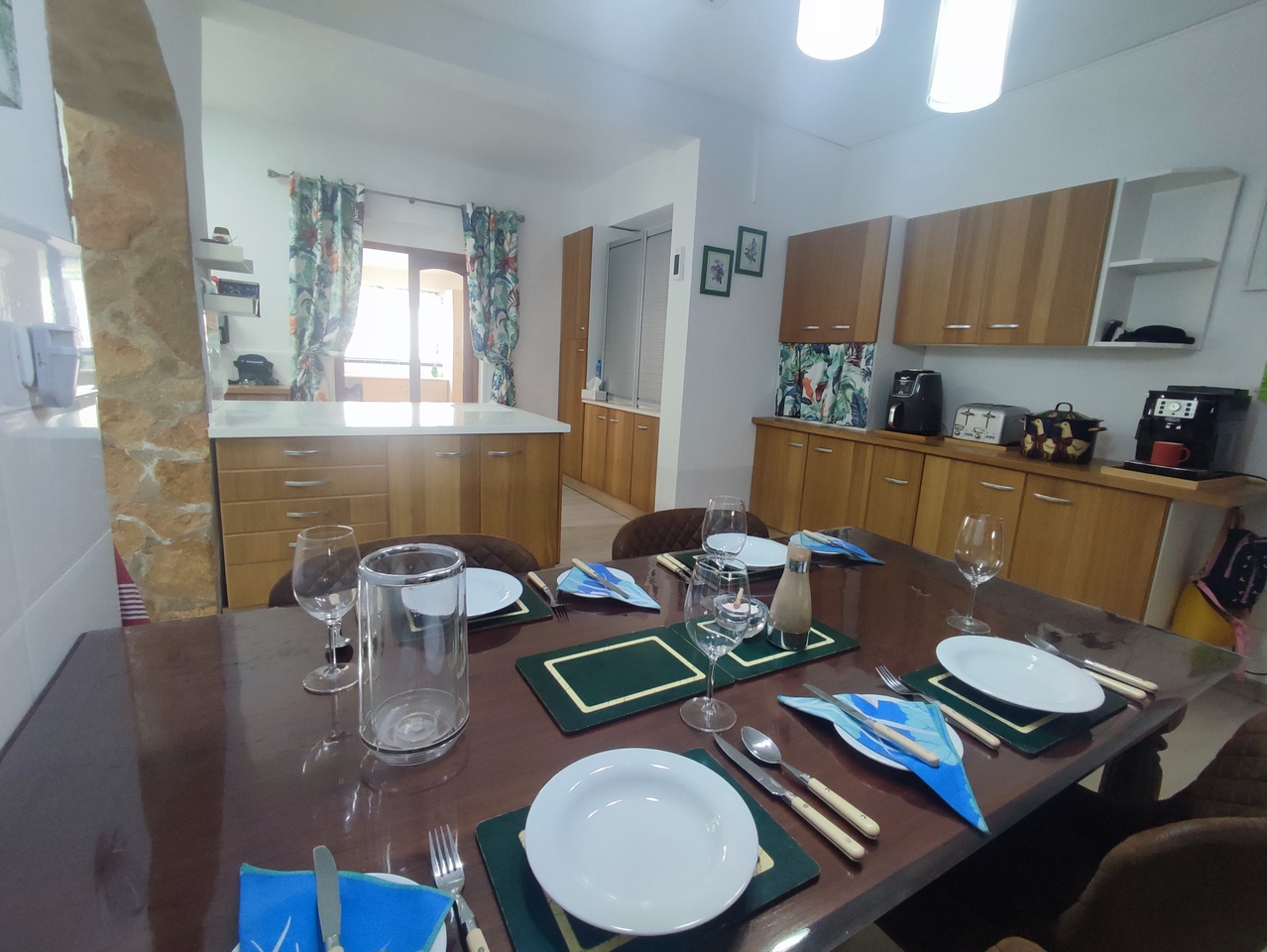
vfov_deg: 78.2
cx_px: 634
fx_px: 586
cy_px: 476
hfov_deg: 94.5
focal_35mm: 16
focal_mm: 1.65
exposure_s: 1/50
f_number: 2.2
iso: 169
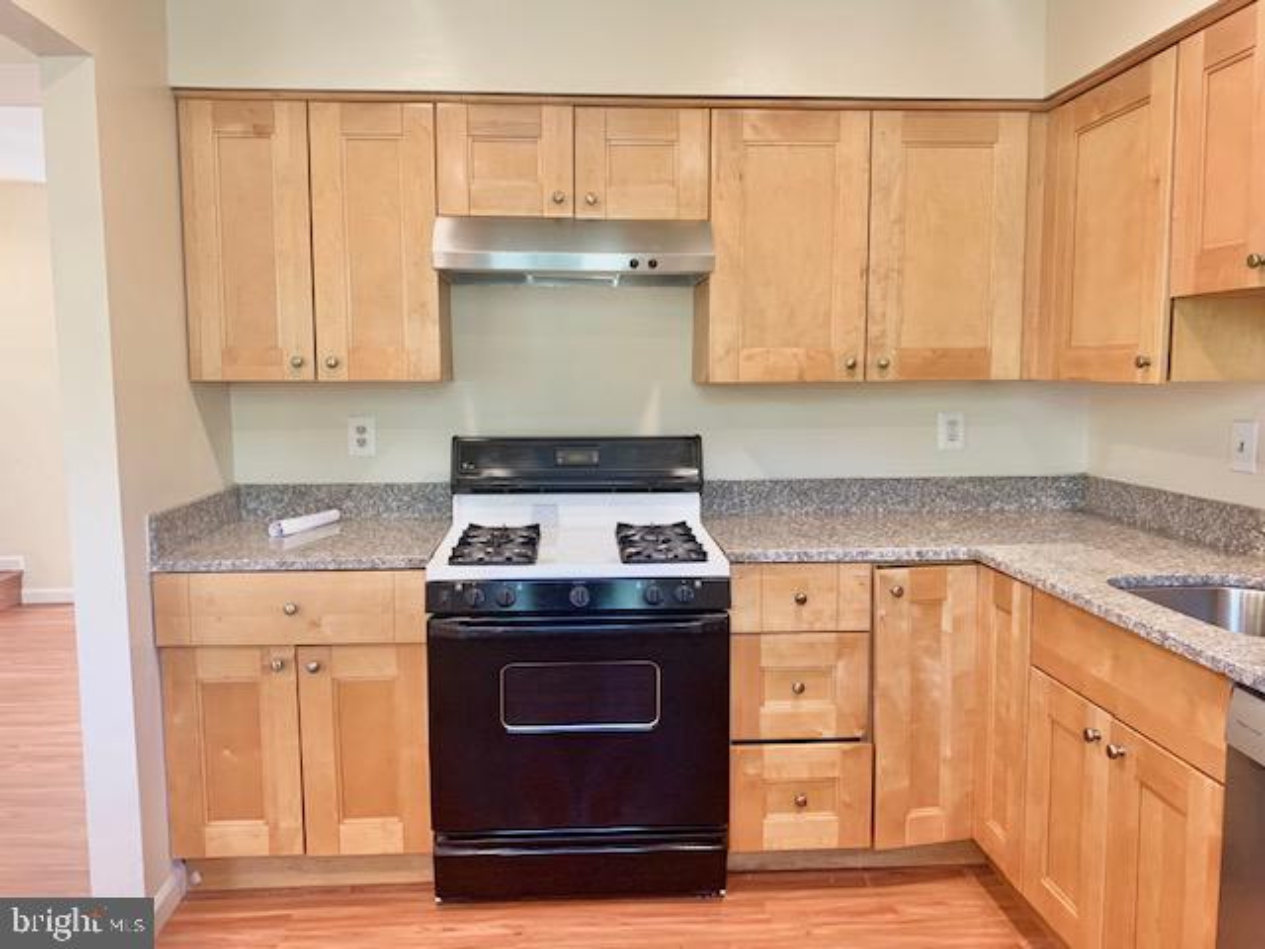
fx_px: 950
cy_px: 474
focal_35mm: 26
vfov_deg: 53.1
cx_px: 632
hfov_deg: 67.3
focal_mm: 4.25
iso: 200
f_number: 1.8
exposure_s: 1/60
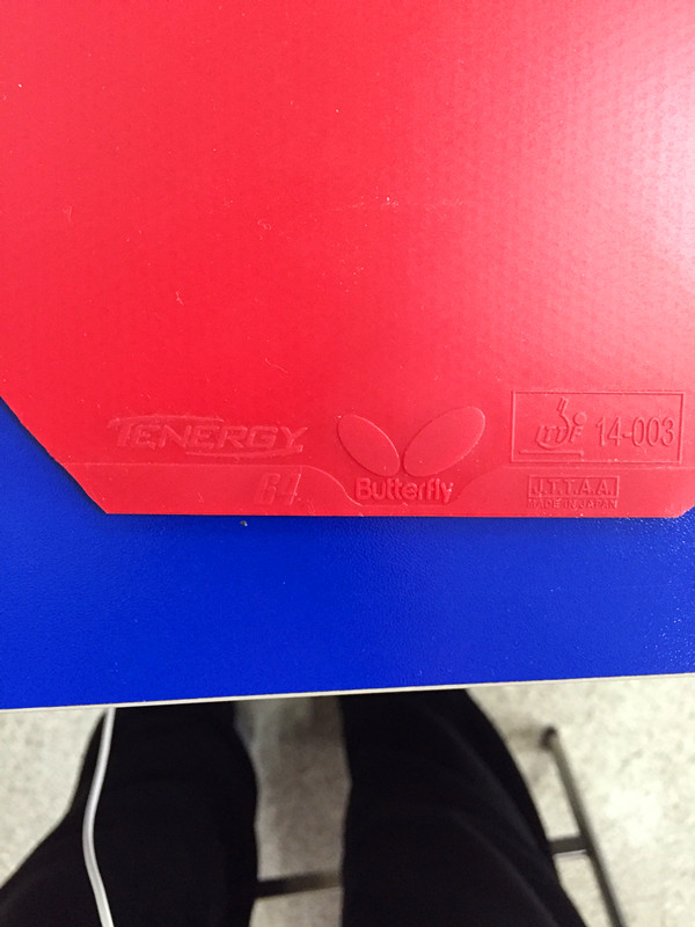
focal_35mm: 29
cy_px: 464
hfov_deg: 48.2
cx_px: 348
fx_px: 776
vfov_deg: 61.7
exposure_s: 1/20
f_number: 2.2
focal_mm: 4.15
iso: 250
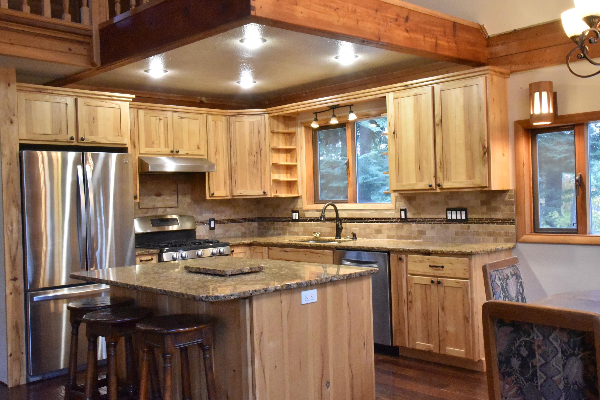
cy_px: 200
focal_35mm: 36
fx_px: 600
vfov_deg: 36.9
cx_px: 308
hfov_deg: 53.1
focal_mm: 32
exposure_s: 1/25
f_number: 22
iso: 12800
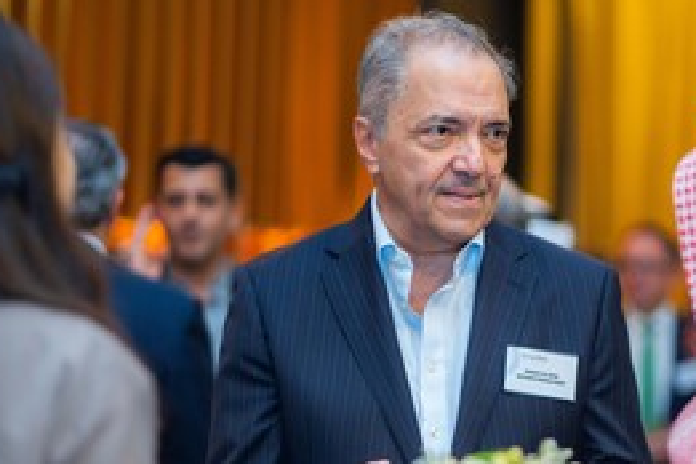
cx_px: 443
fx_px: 2687
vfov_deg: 9.9
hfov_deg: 14.7
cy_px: 288
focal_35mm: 139
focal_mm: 85
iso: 1250
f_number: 1.8
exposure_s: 1/125
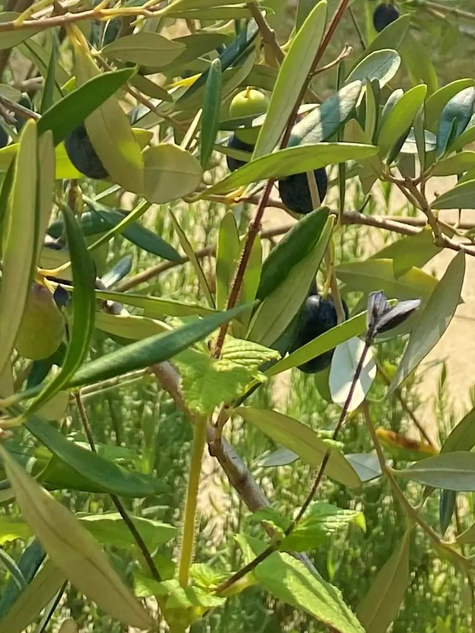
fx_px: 1920
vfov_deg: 16.0
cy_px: -484
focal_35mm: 105
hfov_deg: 13.9
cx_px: 446
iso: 32
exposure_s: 1/1258
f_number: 1.8
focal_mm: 4.25
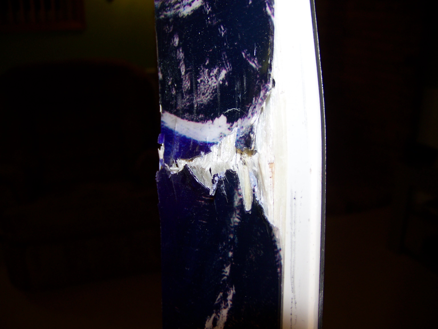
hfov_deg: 51.4
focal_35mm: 36
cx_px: 219
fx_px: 456
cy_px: 164
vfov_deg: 39.7
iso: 64
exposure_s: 1/30
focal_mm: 5.85
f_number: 2.8
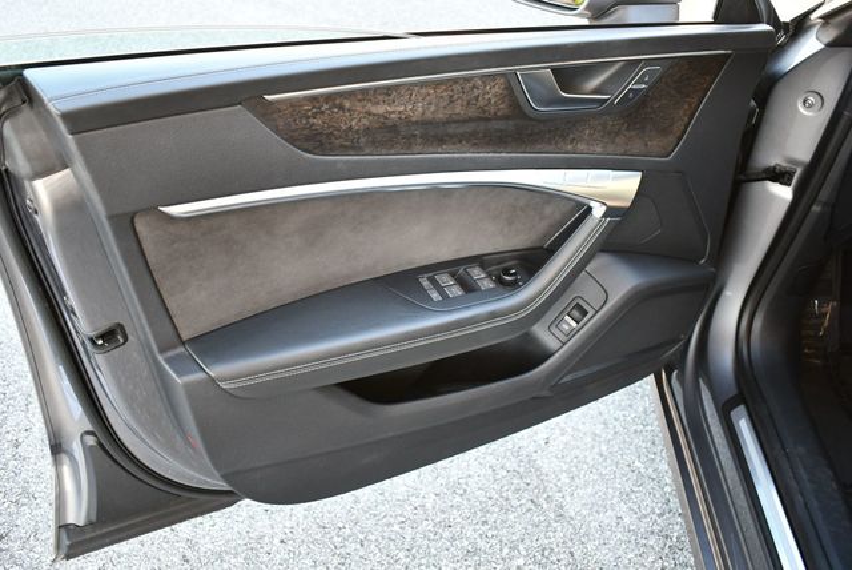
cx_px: 426
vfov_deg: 36.9
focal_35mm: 36
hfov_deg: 53.1
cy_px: 285
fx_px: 853
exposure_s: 1/200
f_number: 3.5
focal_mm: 18
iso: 800
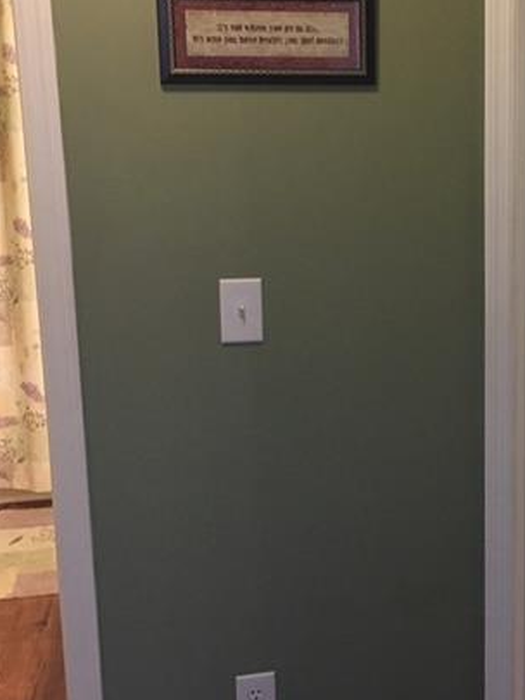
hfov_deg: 26.0
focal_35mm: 55
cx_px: 437
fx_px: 1112
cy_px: 299
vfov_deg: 34.9
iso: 200
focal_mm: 4.15
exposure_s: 1/17
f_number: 2.2
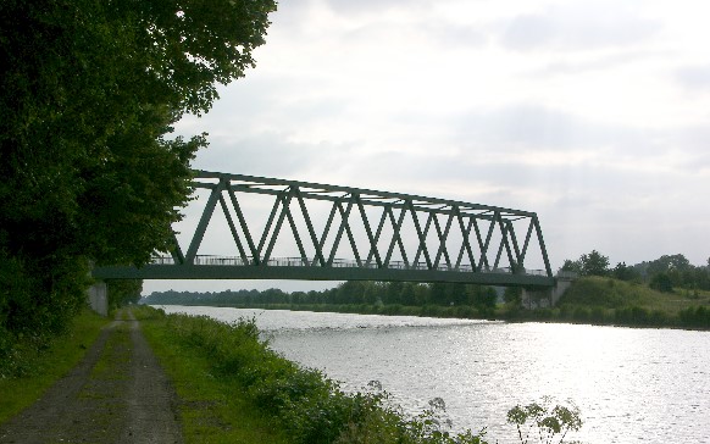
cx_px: 356
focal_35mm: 62
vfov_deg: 21.0
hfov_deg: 33.0
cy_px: 246
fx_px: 1200
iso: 50
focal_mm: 14.7
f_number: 7.9
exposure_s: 1/247
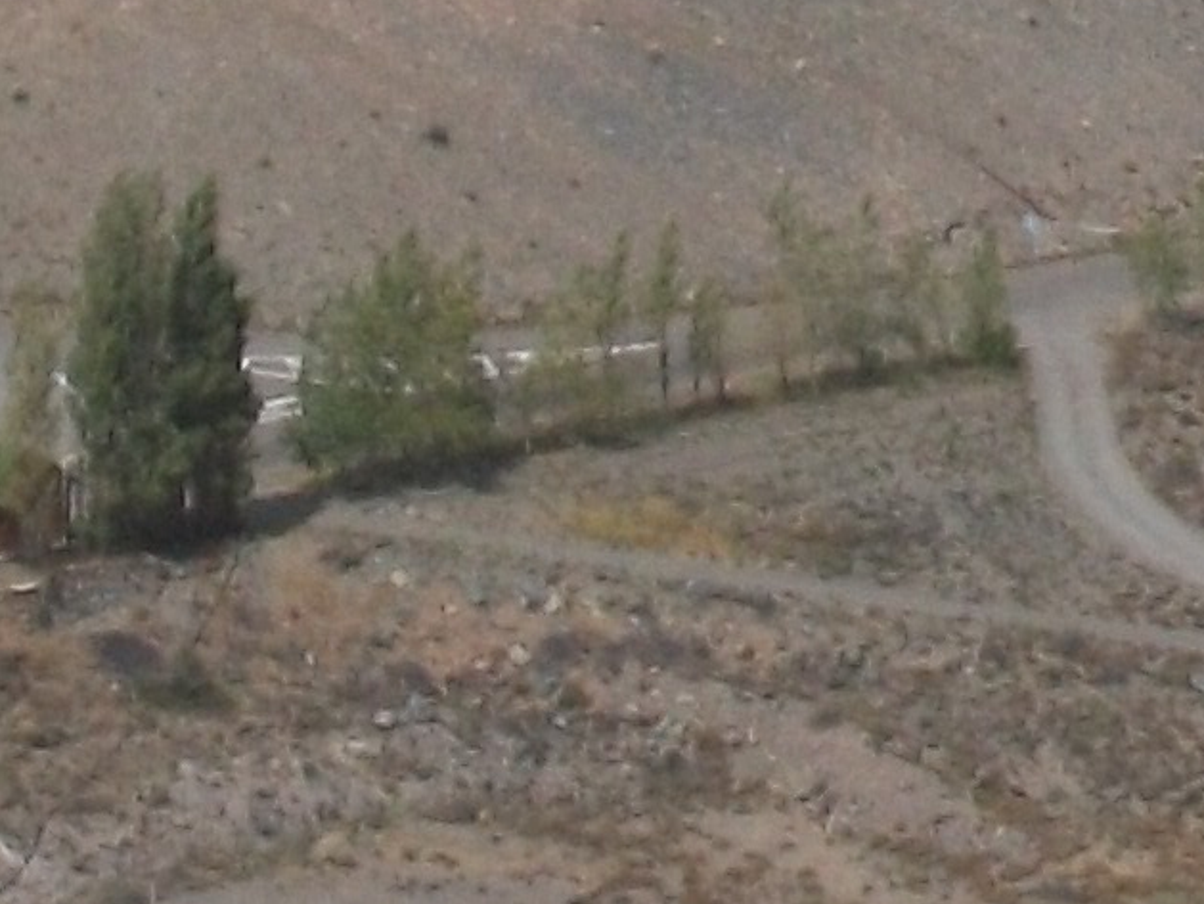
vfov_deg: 2.6
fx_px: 19481
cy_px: -1021
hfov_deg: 3.5
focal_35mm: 560
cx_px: 1891
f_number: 8.5
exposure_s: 1/400
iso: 80
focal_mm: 18
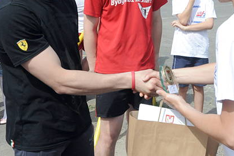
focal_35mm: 68
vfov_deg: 19.7
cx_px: 127
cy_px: 26
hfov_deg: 29.7
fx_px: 442
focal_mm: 22
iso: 800
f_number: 11
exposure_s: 1/500
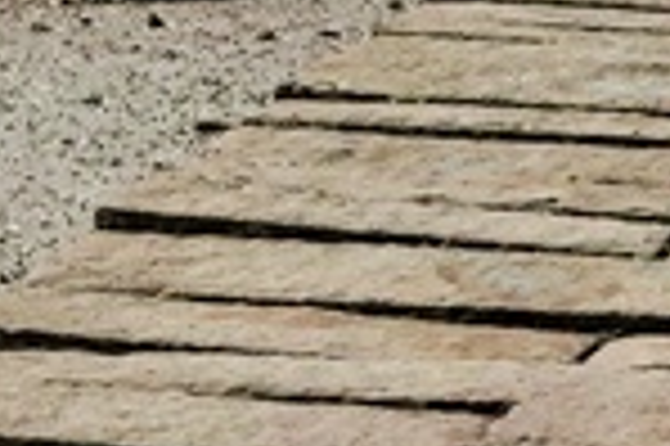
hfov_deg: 8.3
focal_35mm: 248
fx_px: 4610
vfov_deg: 5.5
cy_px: -273
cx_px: 733
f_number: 11
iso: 1600
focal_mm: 24
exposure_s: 1/4000
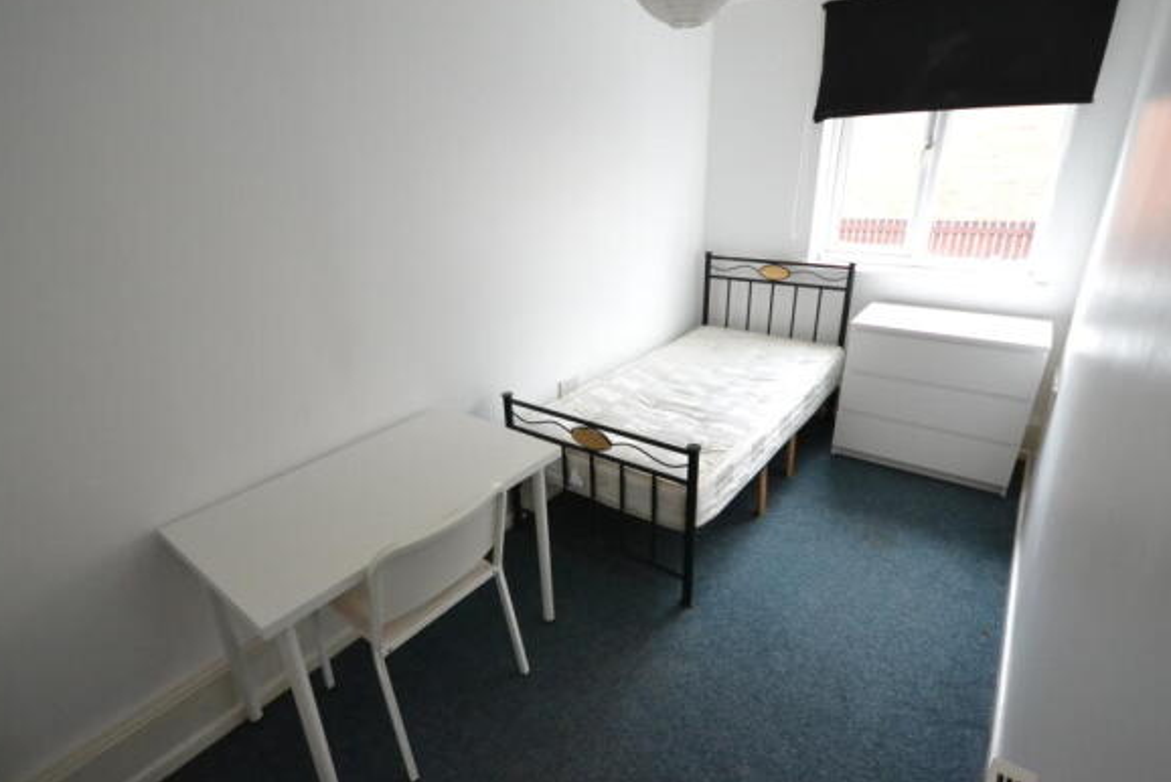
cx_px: 570
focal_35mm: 17
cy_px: 400
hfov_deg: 93.2
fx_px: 553
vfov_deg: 70.5
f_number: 4
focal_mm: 10
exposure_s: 1/60
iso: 2800
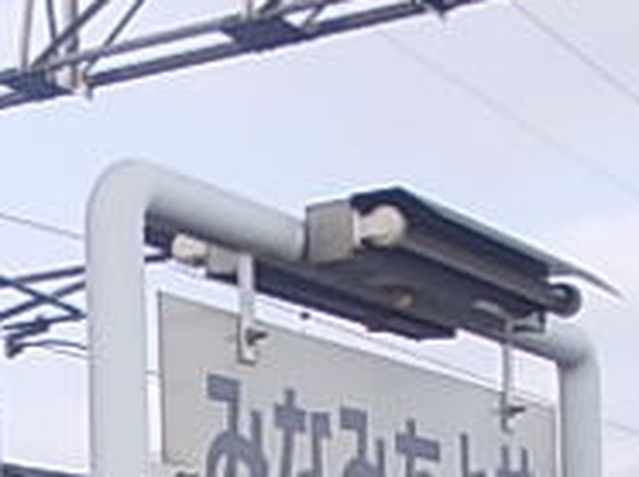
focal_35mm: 133
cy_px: 736
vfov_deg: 10.7
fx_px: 2452
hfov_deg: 14.0
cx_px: -282
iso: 80
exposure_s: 1/160
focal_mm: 5.3
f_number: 6.2
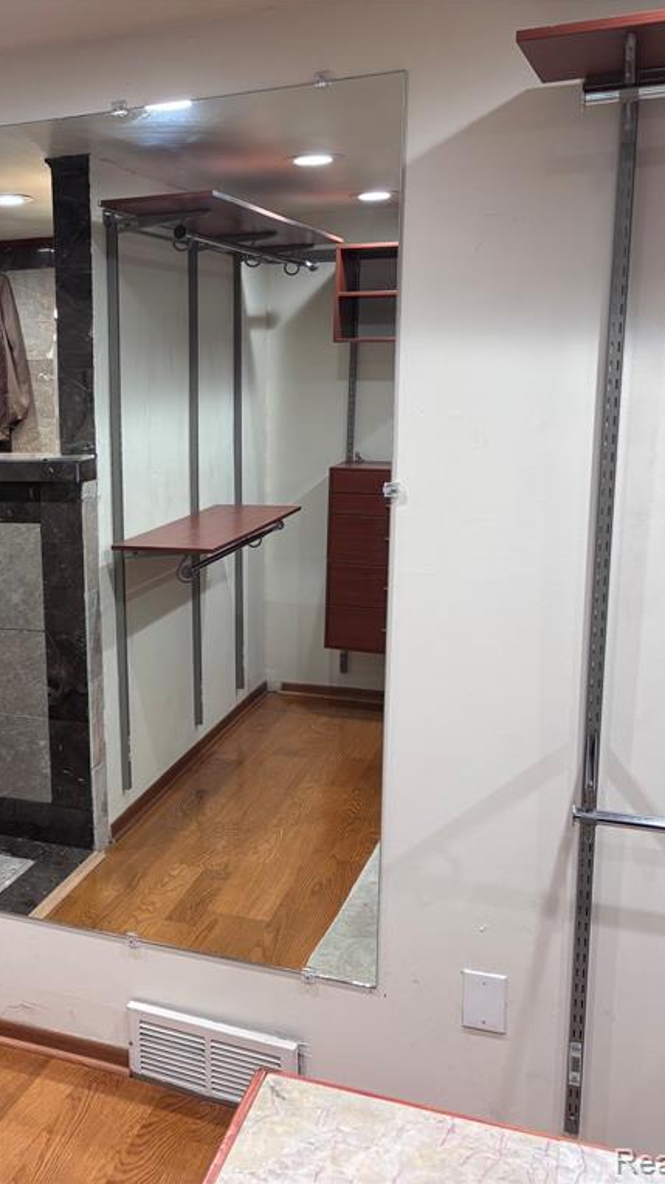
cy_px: 590
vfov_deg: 52.8
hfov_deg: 28.9
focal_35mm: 38
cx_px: -23
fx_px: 1192
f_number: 1.6
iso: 100
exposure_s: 1/60
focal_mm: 5.96
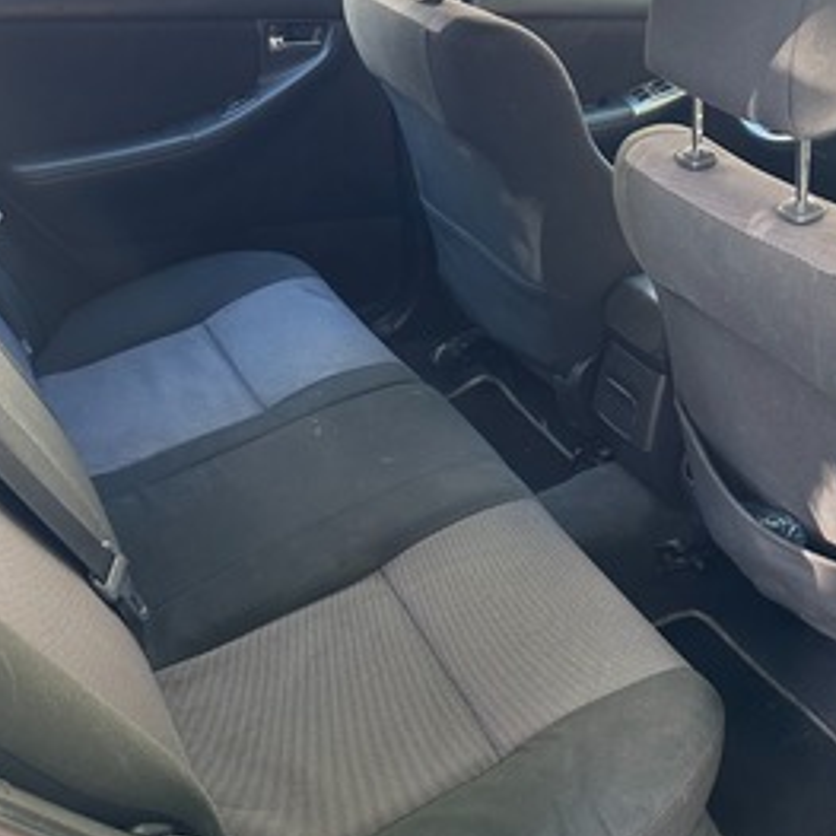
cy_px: 423
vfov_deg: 55.6
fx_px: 792
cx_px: 534
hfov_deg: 54.8
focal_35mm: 29
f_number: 1.78
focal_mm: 6.86
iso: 250
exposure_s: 1/89
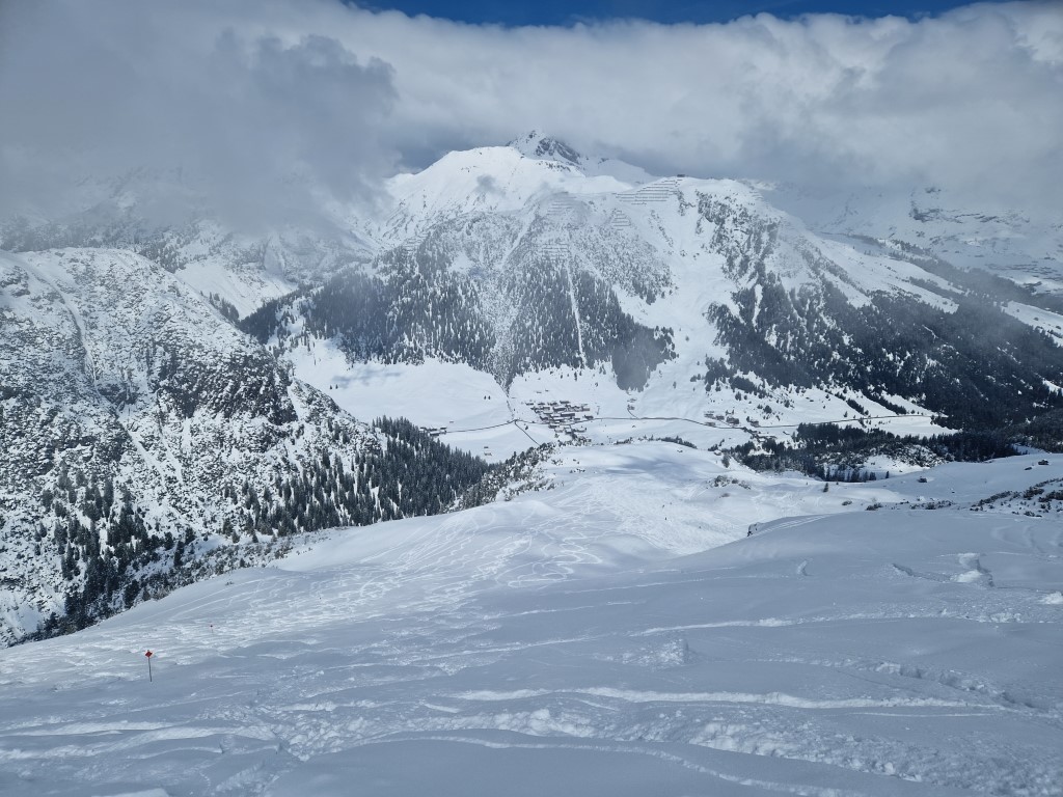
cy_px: 398
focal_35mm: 23
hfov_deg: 73.9
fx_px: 706
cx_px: 532
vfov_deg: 58.9
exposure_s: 1/9184
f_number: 1.8
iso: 50
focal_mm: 5.4
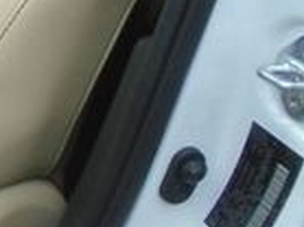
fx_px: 1053
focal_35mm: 120
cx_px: -391
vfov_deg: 11.7
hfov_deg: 13.1
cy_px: -129
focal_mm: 4.6
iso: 100
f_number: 3.2
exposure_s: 1/200
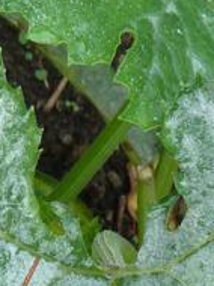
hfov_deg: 12.0
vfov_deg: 15.5
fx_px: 1016
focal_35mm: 123
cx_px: 90
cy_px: 344
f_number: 3.3
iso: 80
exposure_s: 1/60
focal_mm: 4.1
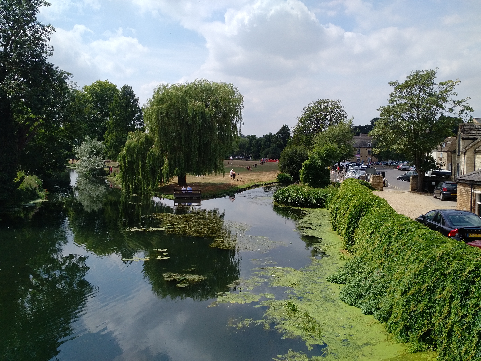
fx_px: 375
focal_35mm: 27
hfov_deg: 65.3
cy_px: 180
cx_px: 240
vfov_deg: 51.4
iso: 50
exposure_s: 1/1477
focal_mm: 4.75
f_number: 2.2
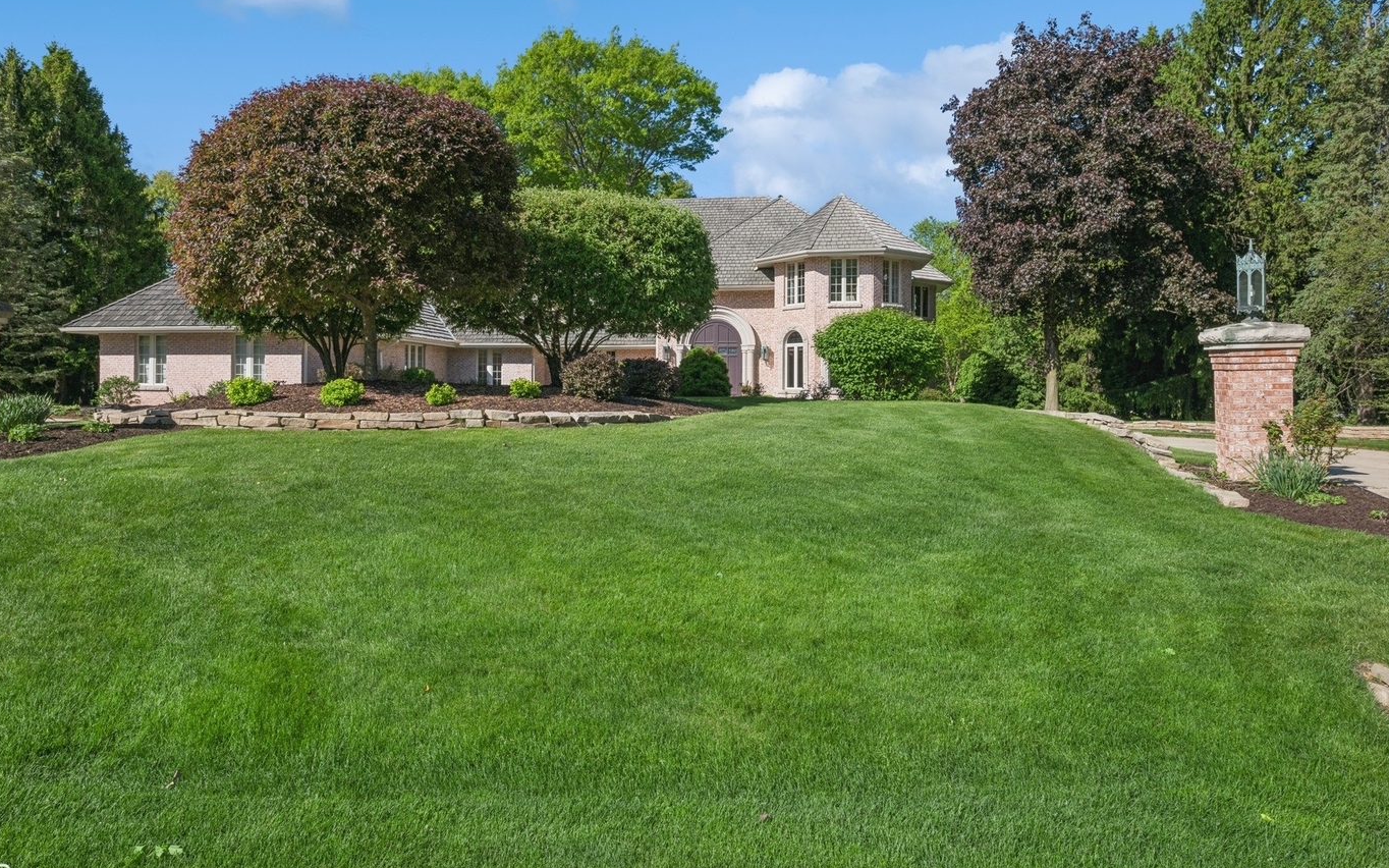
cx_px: 624
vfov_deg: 52.6
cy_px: 345
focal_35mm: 23
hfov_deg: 76.9
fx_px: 871
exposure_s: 1/500
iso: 200
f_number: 9.5
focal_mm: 19
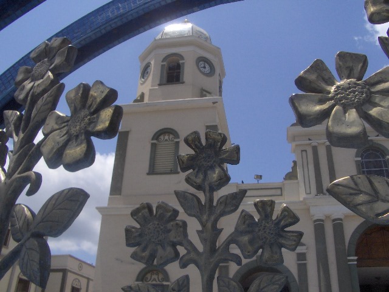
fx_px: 393
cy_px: 146
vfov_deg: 40.7
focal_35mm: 35
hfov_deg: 52.6
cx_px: 194
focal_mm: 5.8
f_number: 4.3
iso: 100
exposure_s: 1/1724
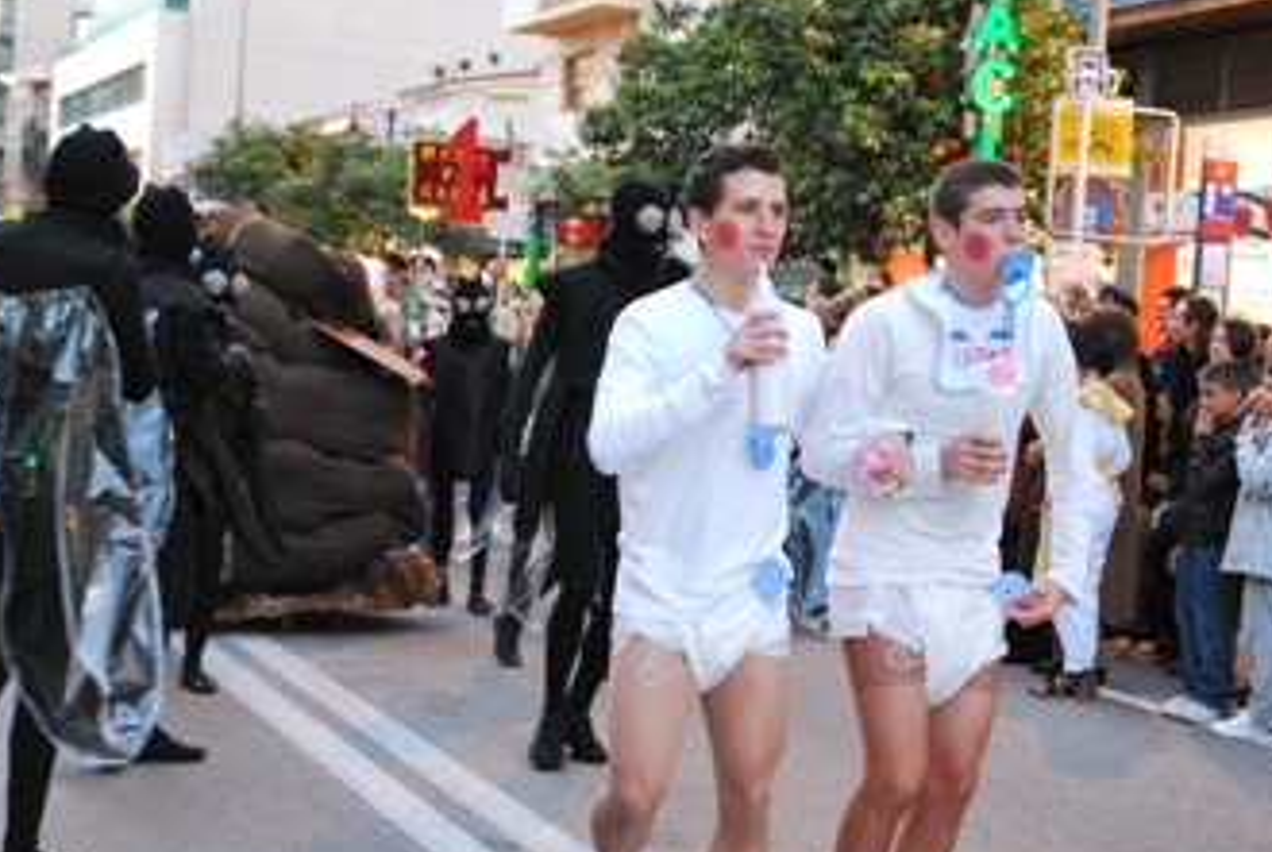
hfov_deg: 28.8
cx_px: 746
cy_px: 413
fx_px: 2477
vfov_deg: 19.5
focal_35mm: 70
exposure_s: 1/60
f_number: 3.3
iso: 1600
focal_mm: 32
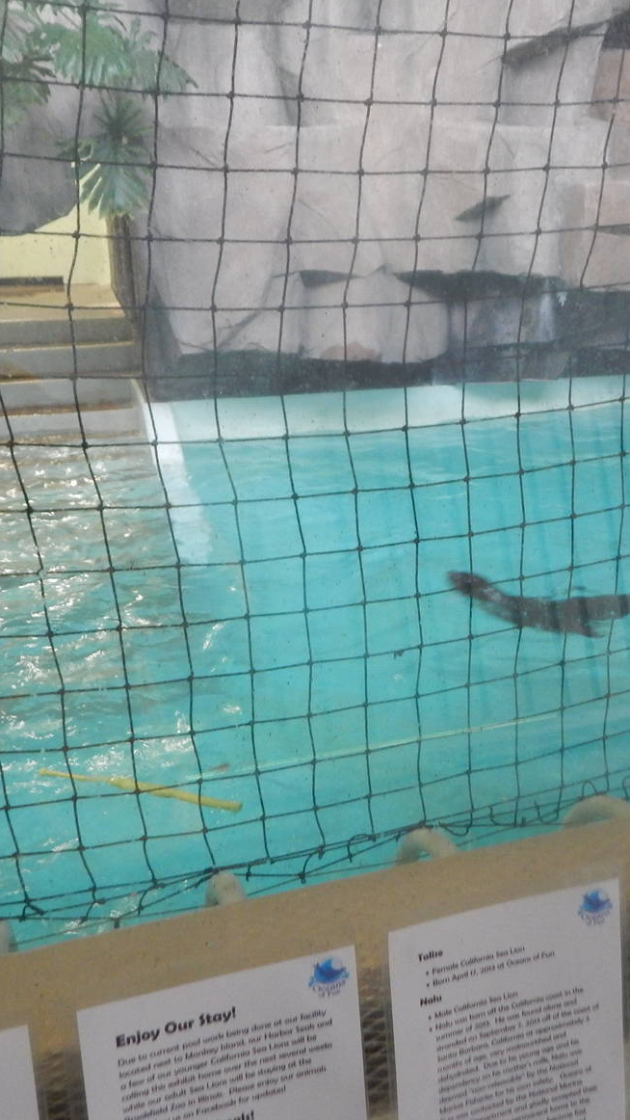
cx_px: 403
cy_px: 564
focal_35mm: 33
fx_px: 980
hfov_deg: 35.4
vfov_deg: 59.5
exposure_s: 1/25
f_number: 3
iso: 400
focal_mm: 4
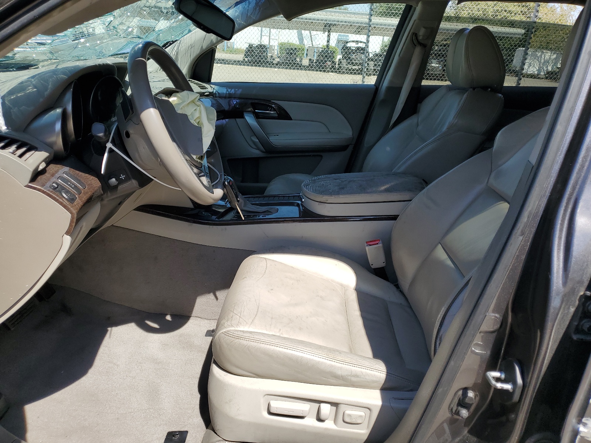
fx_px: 444
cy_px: 222
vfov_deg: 53.1
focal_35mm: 26
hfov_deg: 67.3
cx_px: 296
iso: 50
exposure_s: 1/1667
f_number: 1.5
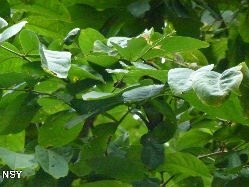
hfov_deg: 5.2
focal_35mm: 384
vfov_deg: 3.9
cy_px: 94
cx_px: 124
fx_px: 2762
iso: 1600
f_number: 5.9
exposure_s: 1/200
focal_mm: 68.8
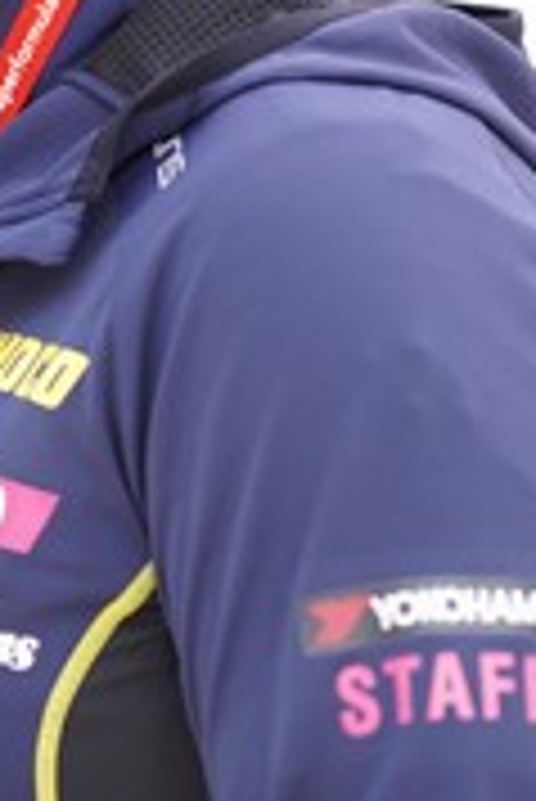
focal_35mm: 364
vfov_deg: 5.7
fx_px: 8113
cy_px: 158
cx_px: 41
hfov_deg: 3.8
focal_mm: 135
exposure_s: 1/1600
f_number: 1.8
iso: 200
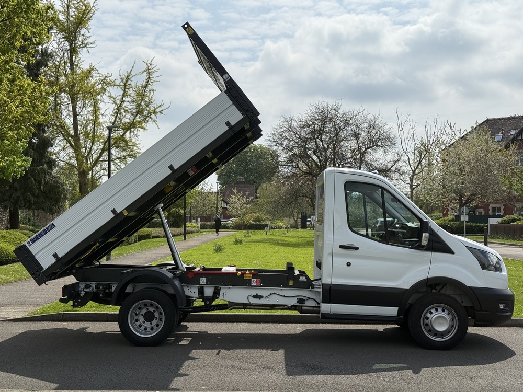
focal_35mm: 48
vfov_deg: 30.3
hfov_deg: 39.7
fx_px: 725
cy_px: 196
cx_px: 262
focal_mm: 6.76
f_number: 1.78
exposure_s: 1/11364
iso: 64
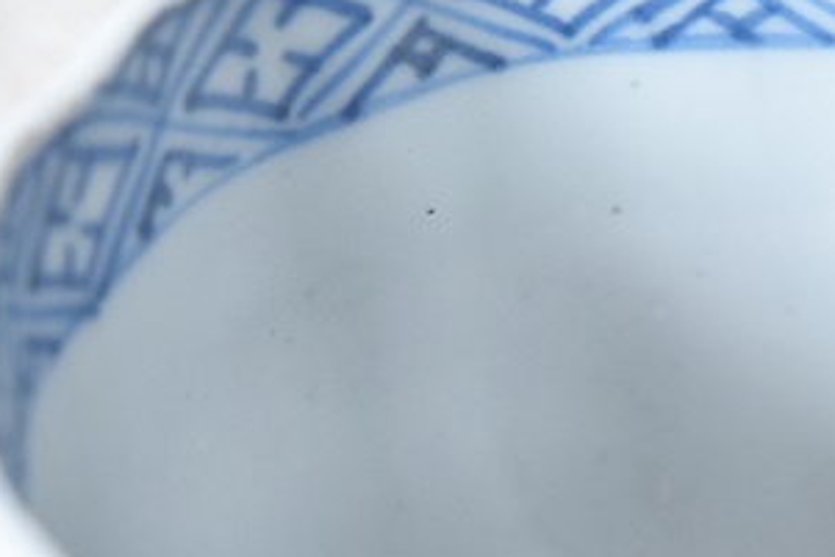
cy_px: 466
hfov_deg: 8.8
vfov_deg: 5.9
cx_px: 724
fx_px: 5407
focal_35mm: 233
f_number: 5.6
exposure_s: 1/5
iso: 400
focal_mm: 52
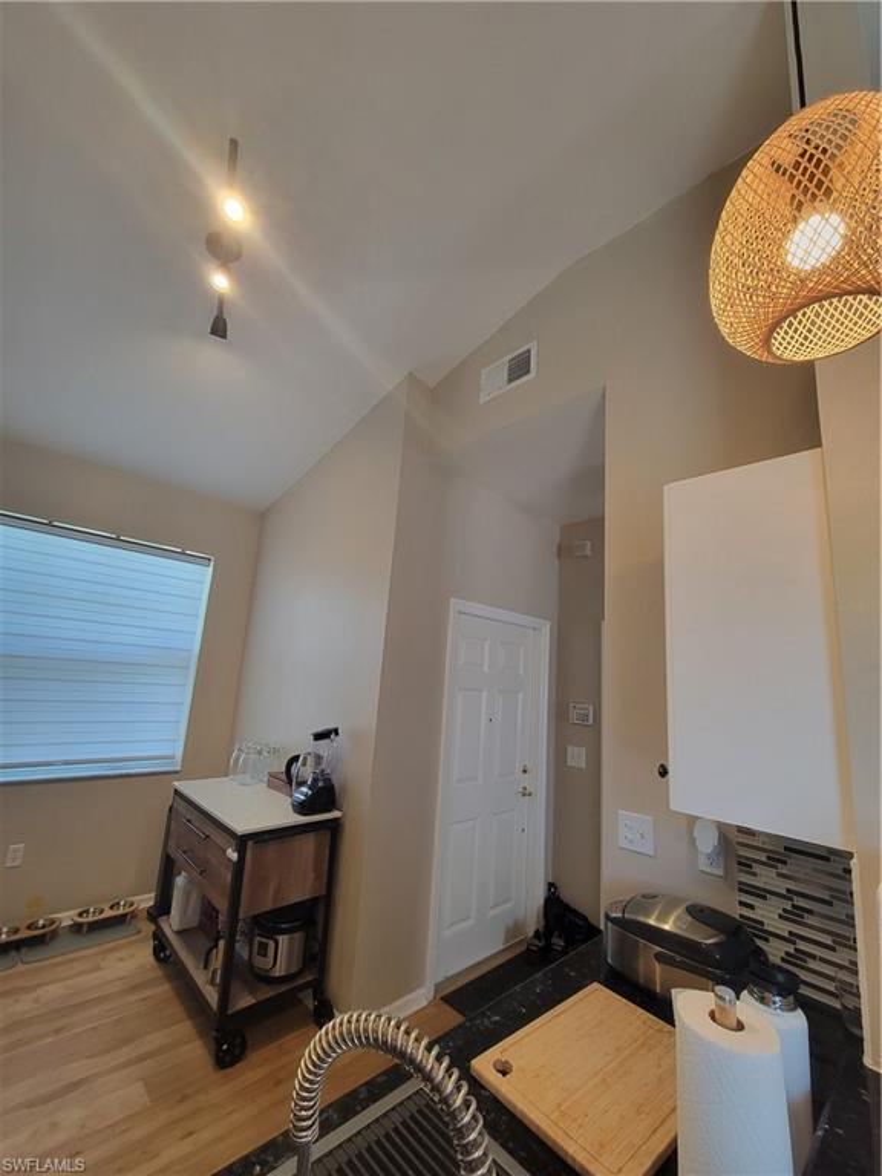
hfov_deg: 89.9
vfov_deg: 106.2
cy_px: 588
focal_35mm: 13
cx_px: 441
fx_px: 442
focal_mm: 2.2
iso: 125
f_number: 2.2
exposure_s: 1/60
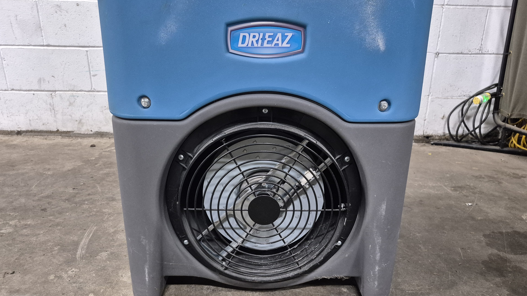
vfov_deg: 44.1
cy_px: 184
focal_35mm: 26
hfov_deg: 71.9
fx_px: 363
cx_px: 266
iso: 1000
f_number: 1.8
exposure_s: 1/120
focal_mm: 5.4
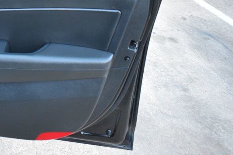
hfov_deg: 35.5
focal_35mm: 52
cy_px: 9
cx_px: 15
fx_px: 336
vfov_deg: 25.0
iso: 3200
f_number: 3.5
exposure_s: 1/30
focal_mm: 18
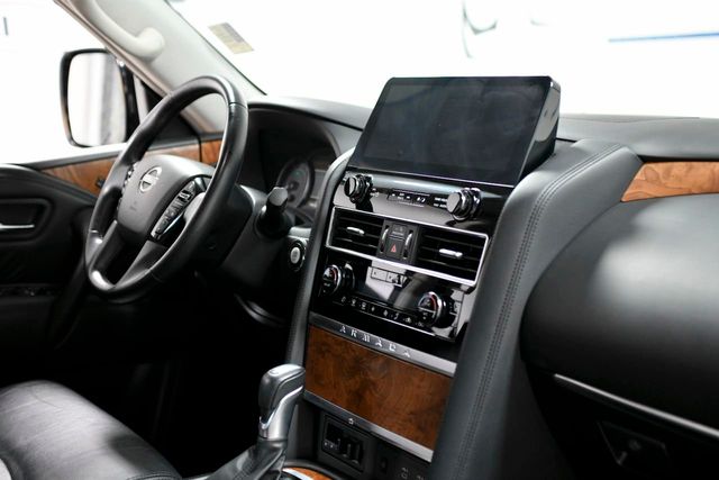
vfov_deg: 26.0
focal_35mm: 52
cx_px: 360
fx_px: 1039
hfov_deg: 38.2
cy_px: 240
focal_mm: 52
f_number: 3.5
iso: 2500
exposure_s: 1/200
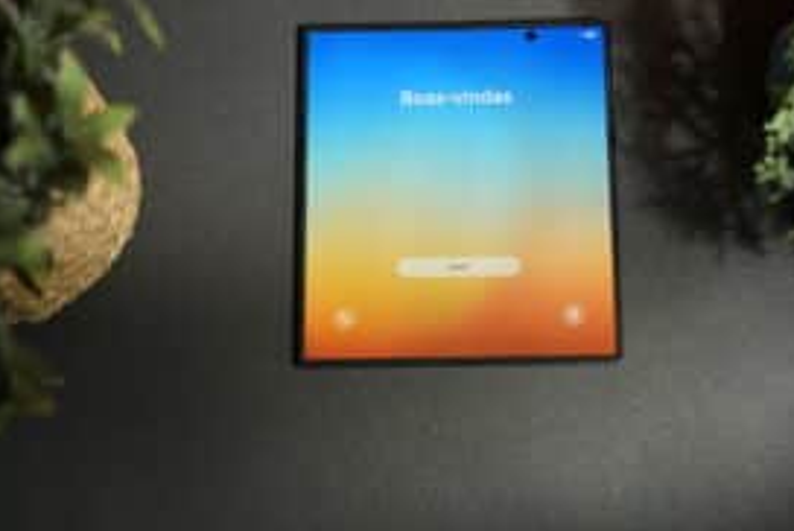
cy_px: 166
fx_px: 1416
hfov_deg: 31.3
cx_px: 447
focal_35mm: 64
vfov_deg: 21.1
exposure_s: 1/100
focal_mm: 44.8
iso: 100
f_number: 2.8
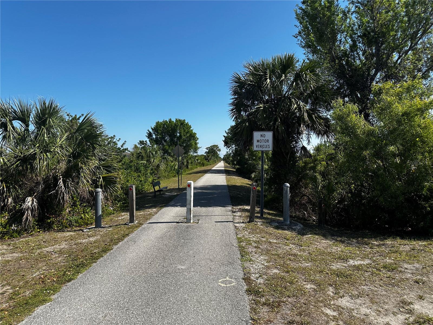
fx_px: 300
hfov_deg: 71.6
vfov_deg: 56.8
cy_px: 162
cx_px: 216
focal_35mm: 24
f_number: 1.78
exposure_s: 1/3861
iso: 80
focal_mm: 6.86
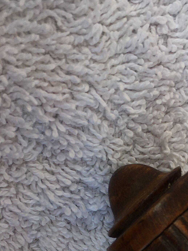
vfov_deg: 22.0
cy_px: 262
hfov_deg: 17.1
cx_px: 170
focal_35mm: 85
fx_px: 616
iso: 25
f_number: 2.2
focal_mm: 4.15
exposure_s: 1/384
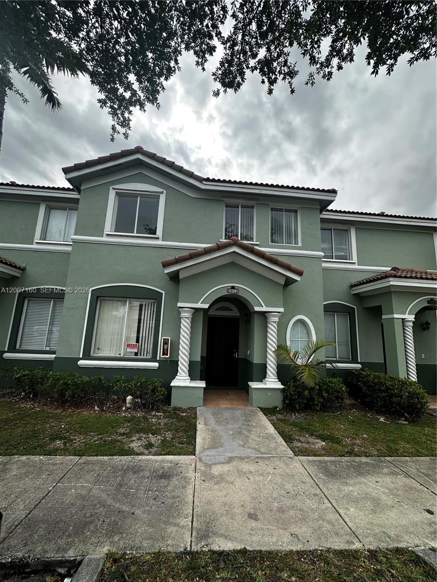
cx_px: 218
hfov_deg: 85.7
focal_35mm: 14
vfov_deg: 102.1
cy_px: 291
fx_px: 236
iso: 40
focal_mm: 2.22
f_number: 2.2
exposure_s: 1/759
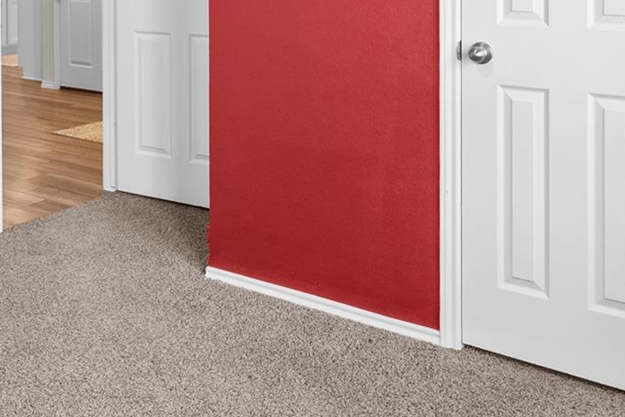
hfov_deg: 40.9
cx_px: 169
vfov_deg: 26.8
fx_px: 816
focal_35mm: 47
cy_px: -20
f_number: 9
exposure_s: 1/2
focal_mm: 16
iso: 800
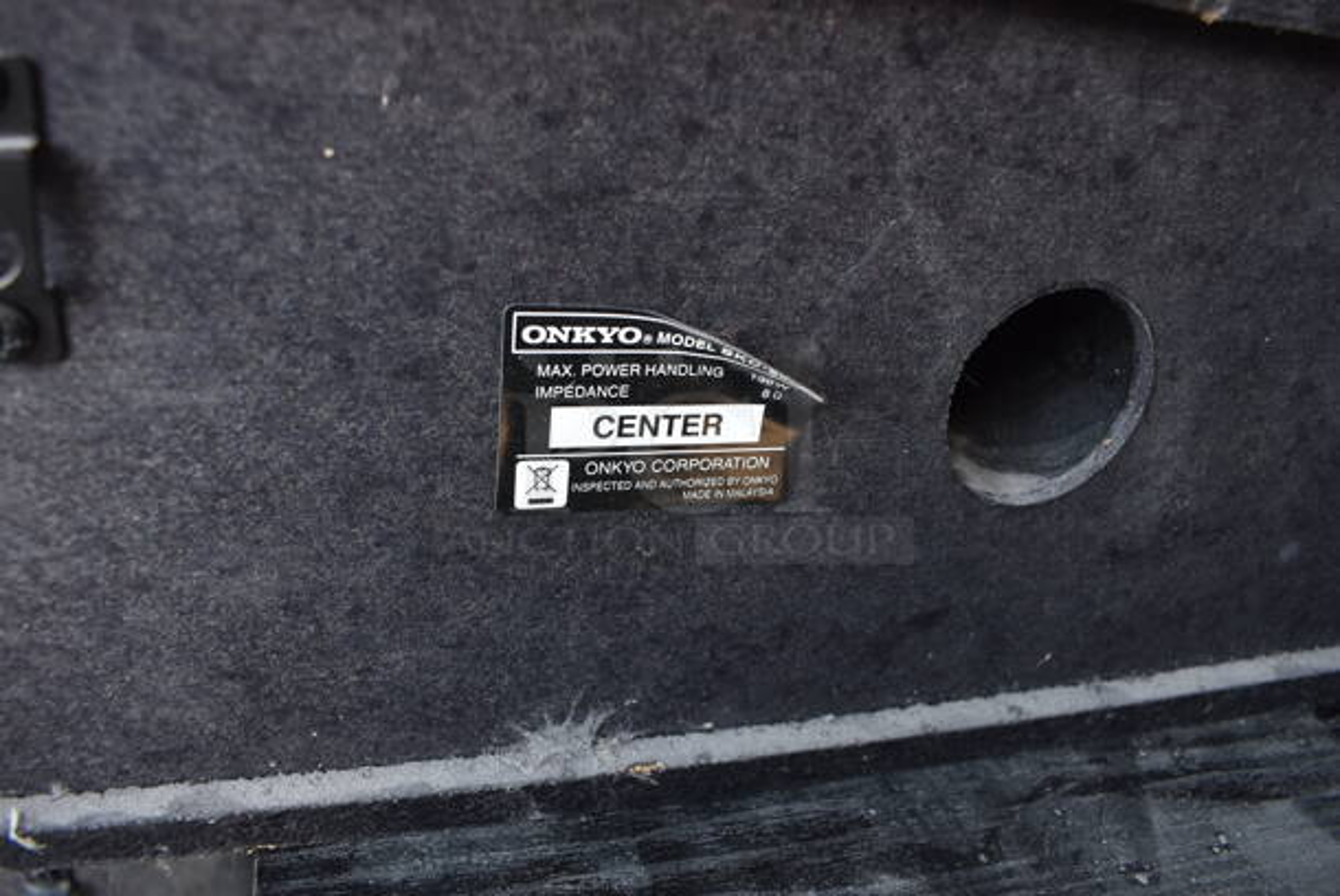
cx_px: 670
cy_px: 448
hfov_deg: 67.3
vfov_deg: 48.0
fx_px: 1006
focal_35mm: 27
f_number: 5.6
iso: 450
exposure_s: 1/60
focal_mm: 18
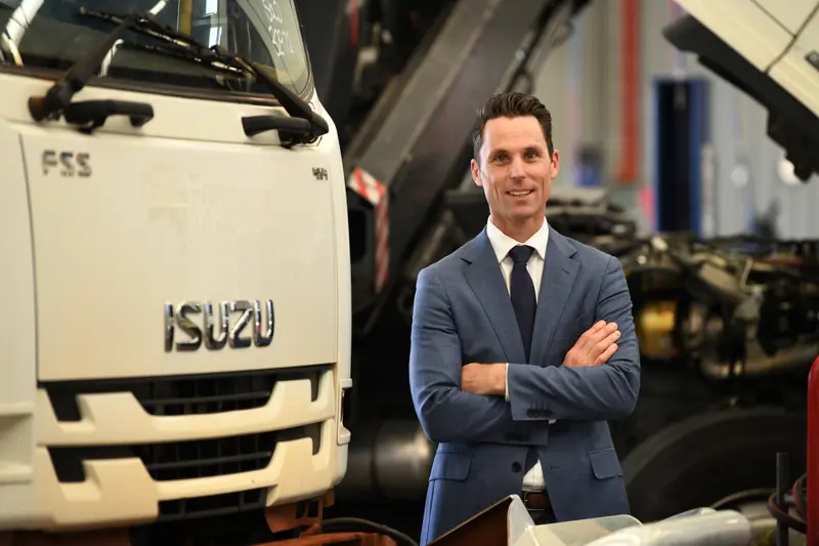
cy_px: 273
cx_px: 410
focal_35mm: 200
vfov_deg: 6.9
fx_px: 4549
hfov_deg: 10.3
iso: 640
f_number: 3.5
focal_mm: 200
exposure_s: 1/250
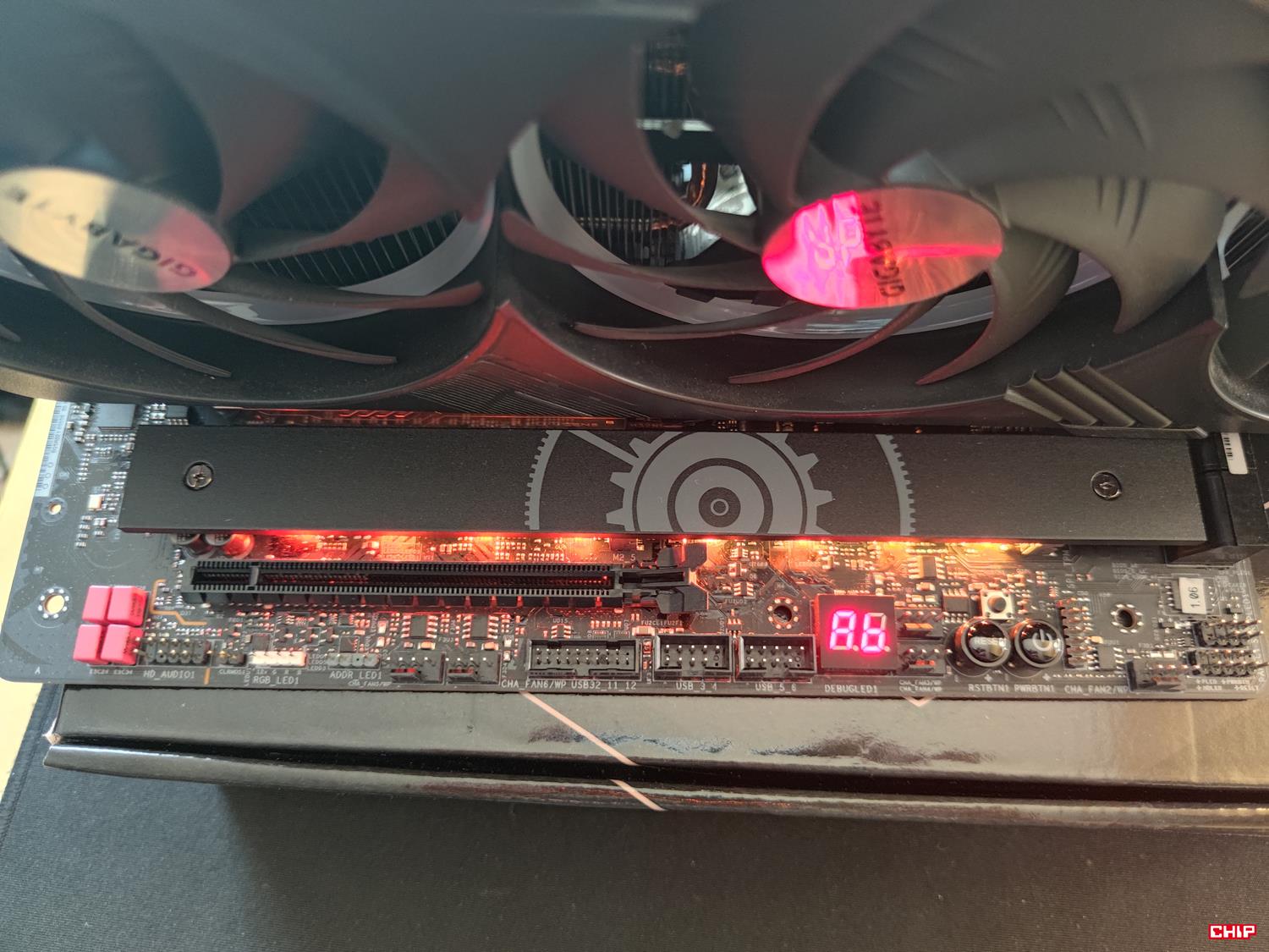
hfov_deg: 71.6
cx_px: 634
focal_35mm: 24
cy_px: 476
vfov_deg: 56.8
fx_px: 880
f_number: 1.85
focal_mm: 6.78
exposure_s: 1/17
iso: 919
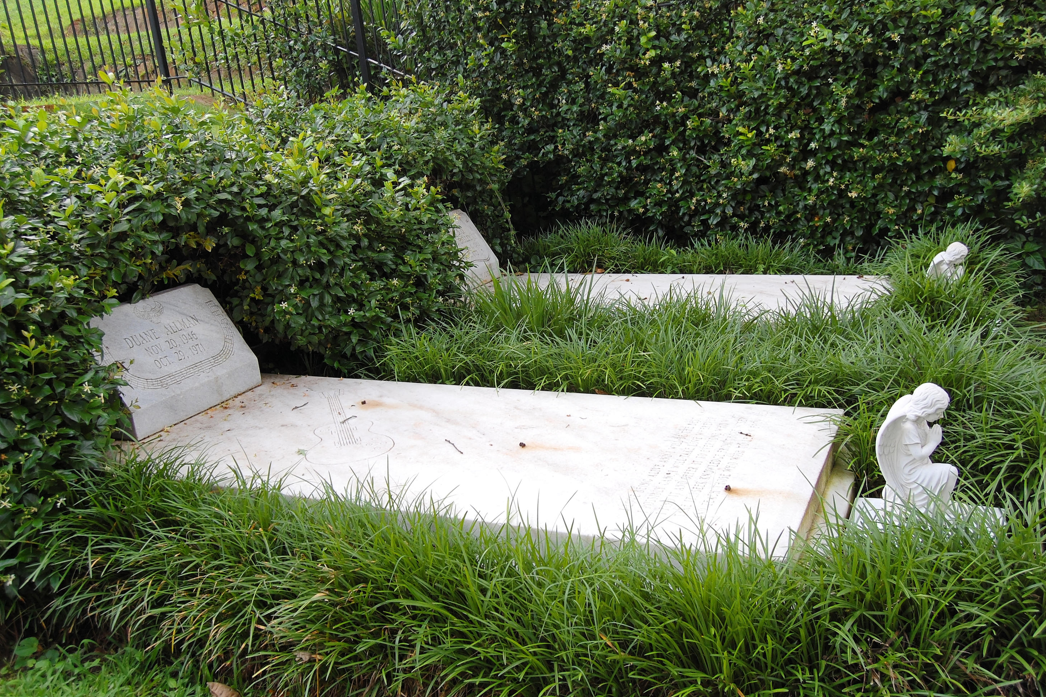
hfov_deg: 60.3
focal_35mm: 31
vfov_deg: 42.3
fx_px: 901
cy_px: 349
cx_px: 506
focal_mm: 20
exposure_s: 1/125
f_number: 5.6
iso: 200
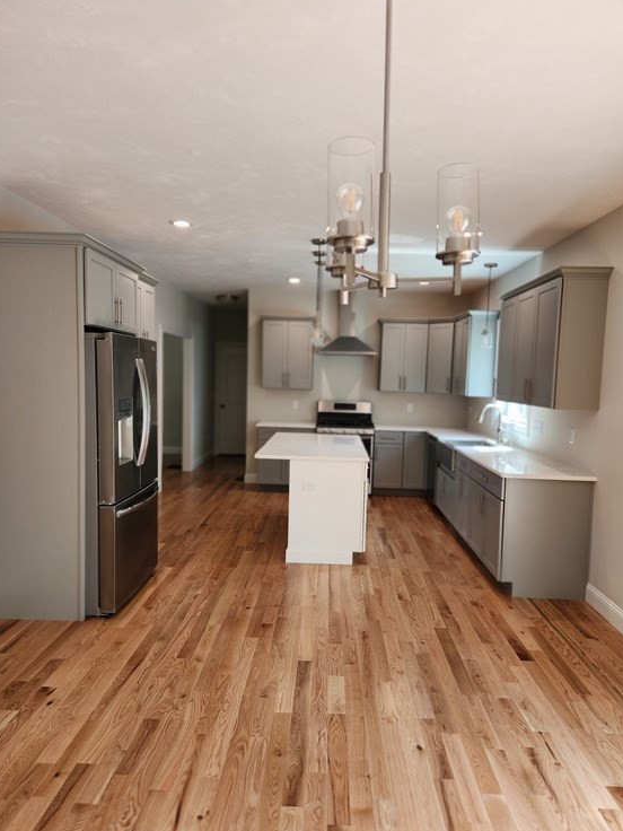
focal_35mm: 24
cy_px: 423
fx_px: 576
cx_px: 318
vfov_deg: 71.6
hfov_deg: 56.8
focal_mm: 5.4
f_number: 1.8
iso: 80
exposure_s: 1/120
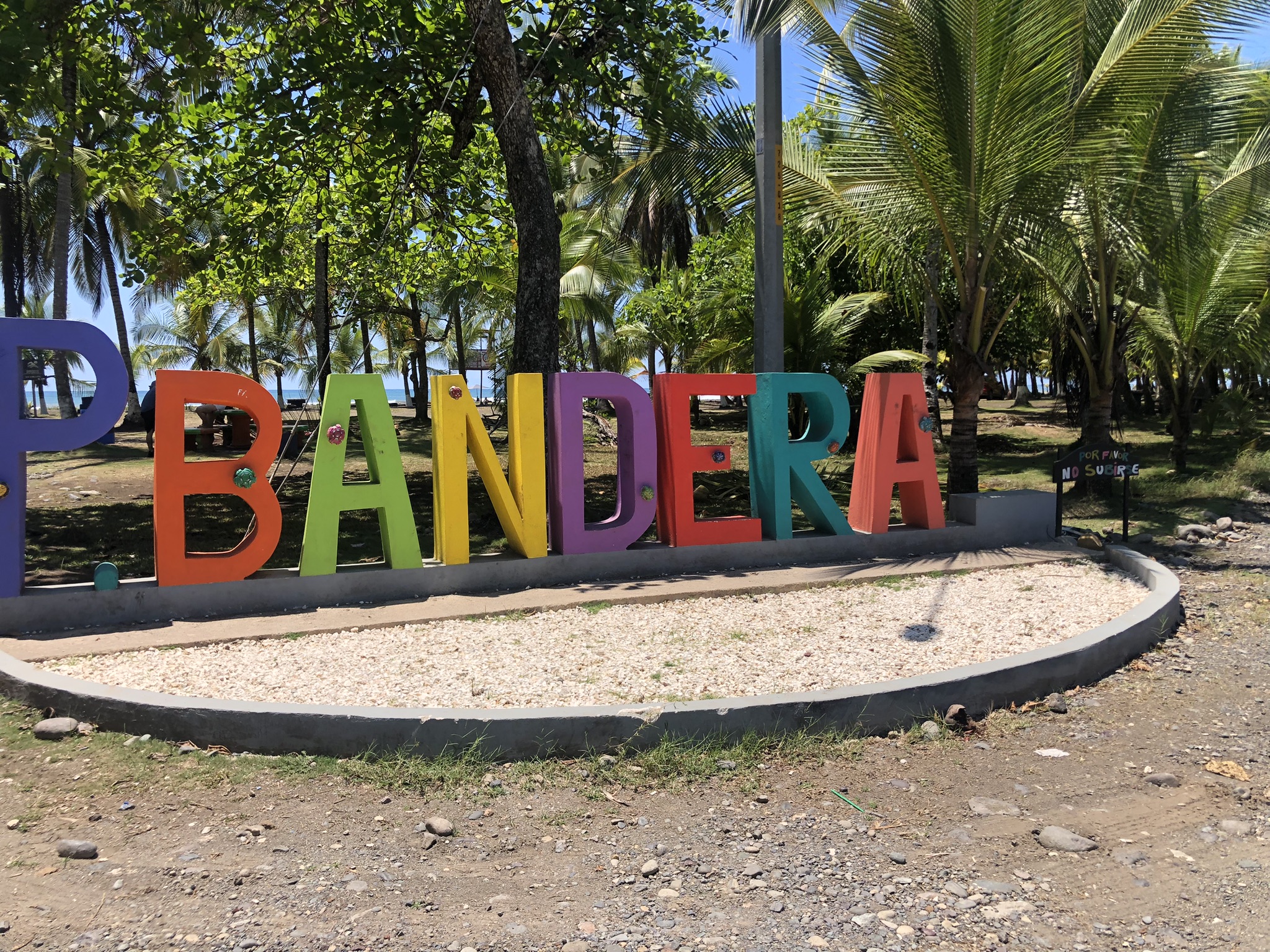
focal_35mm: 28
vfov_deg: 49.7
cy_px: 476
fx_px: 1027
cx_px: 635
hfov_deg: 63.4
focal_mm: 3.99
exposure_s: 1/1715
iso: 20
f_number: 1.8
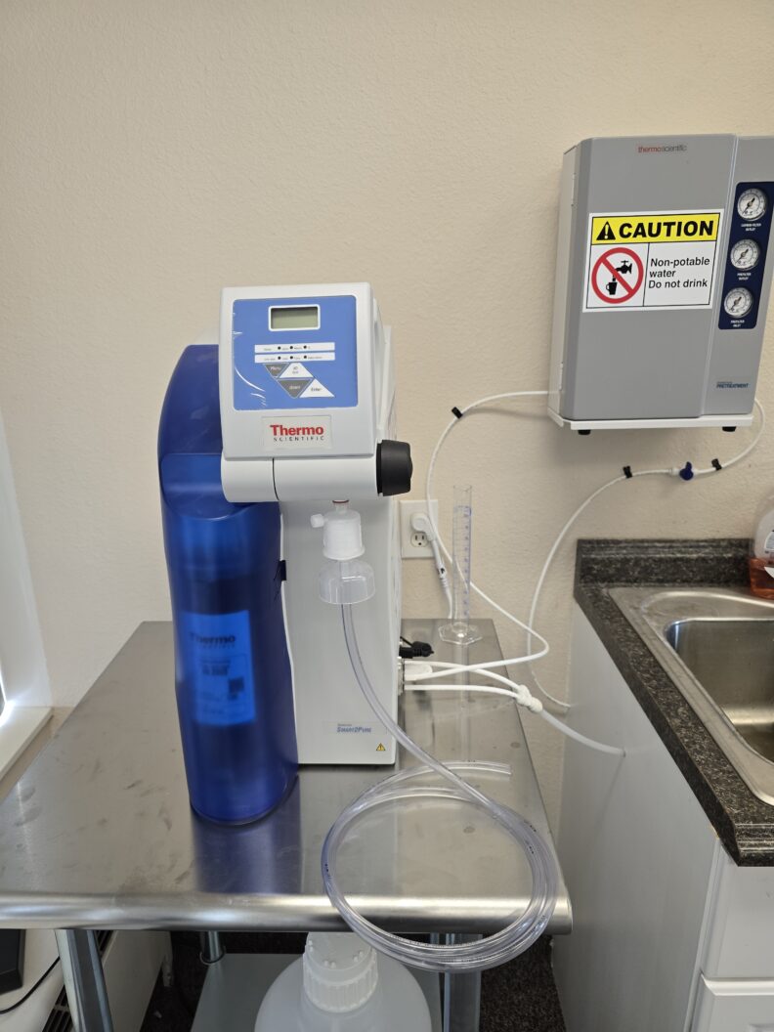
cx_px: 387
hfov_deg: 58.9
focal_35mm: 23
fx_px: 686
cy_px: 516
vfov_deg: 73.9
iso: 125
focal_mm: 6.3
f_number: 1.7
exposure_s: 1/120
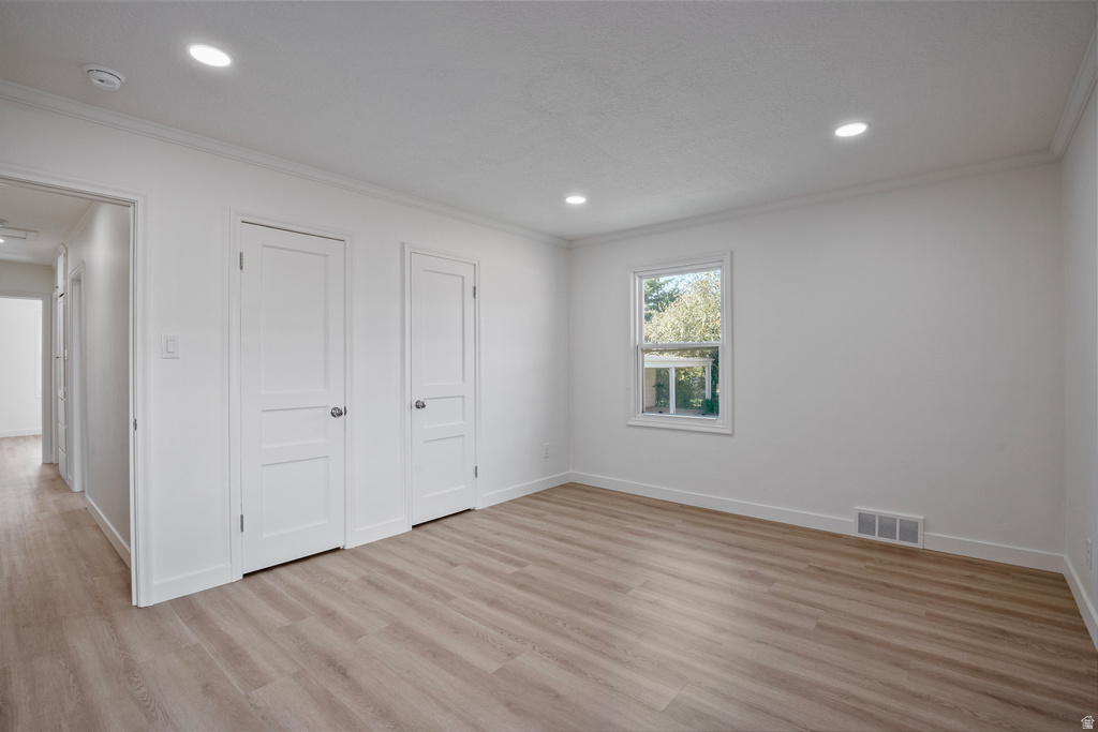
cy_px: 366
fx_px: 488
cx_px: 549
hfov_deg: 96.7
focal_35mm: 16
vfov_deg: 73.8
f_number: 8
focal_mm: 16
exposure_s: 1/50
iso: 1250
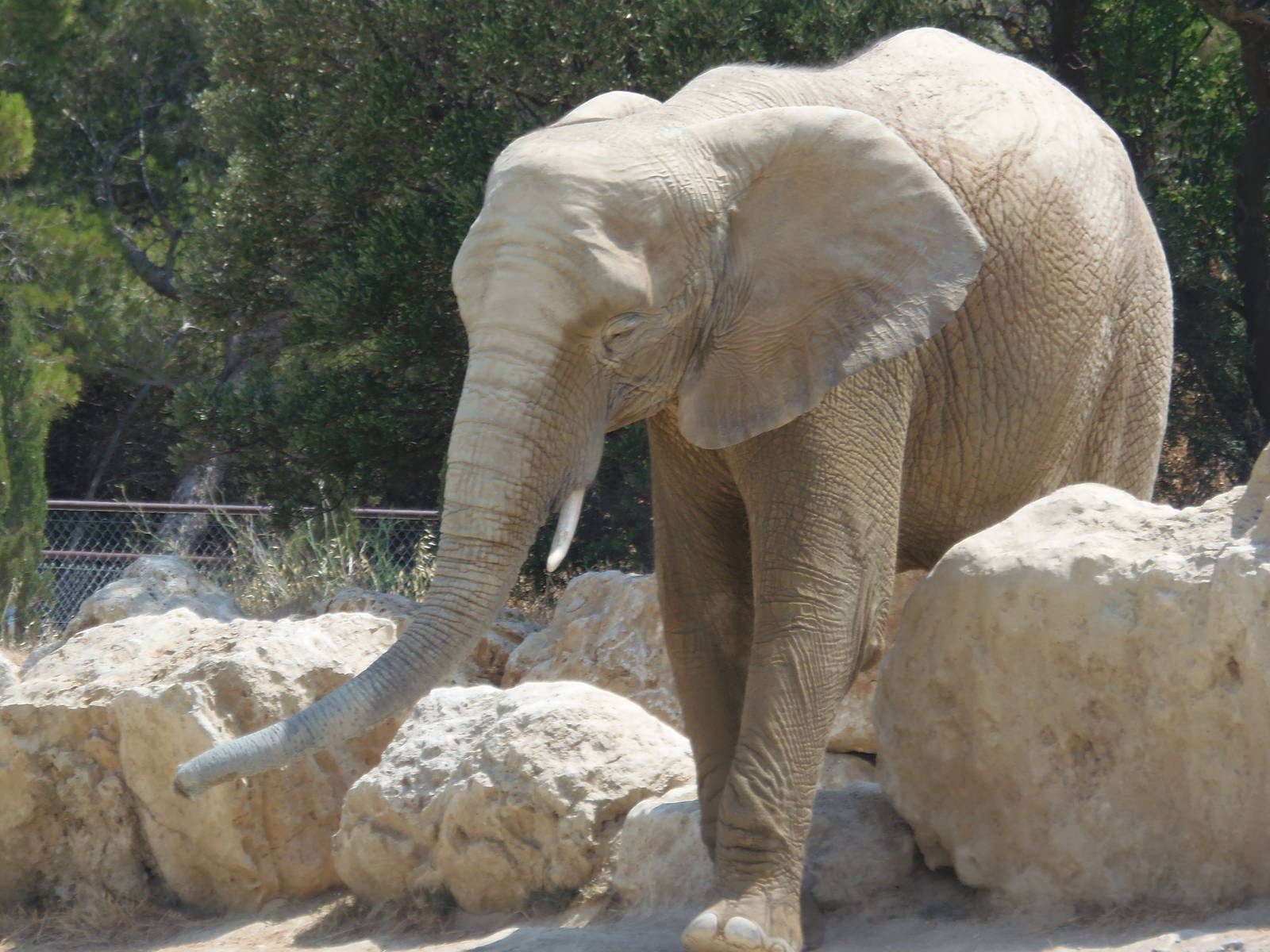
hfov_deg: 6.1
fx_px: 11960
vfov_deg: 4.6
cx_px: 635
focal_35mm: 326
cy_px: 476
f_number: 5
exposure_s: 1/320
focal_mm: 60.4
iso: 64
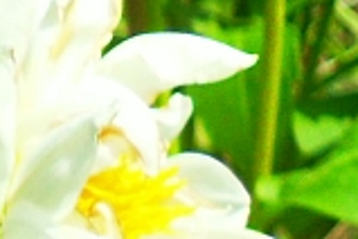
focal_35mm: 235
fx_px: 2337
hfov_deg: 7.5
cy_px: 676
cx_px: -763
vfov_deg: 5.5
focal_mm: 6.2
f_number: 8.9
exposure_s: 1/90
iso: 100
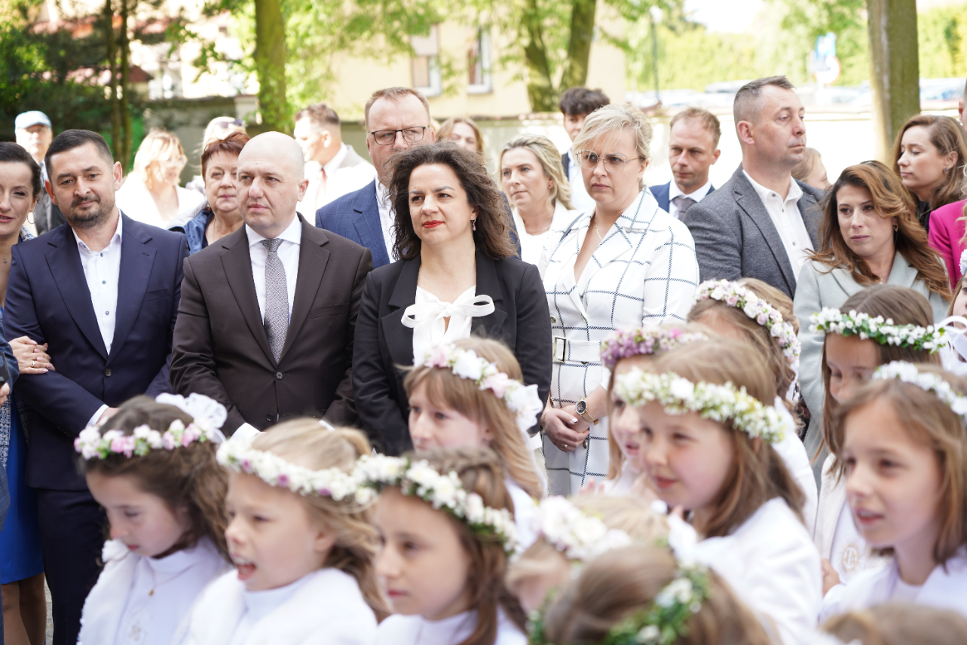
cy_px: 321
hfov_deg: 26.0
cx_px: 479
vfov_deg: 17.5
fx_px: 2096
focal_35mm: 78
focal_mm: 77
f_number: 4.5
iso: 160
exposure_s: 1/100
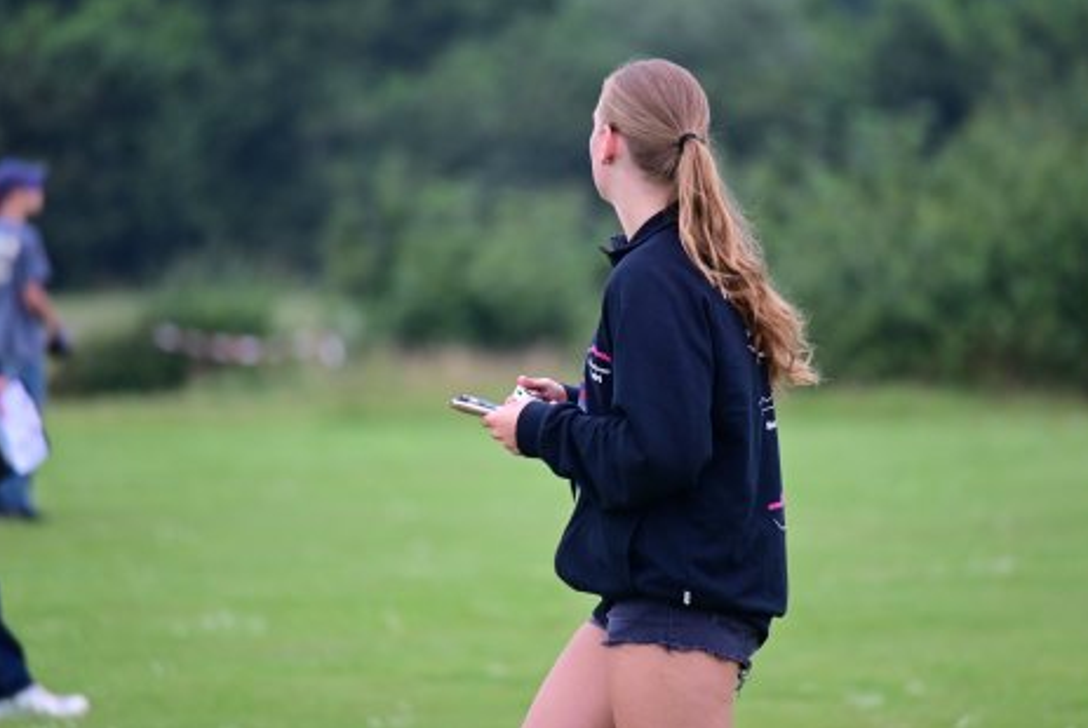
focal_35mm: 429
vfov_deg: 3.2
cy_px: 343
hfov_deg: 4.8
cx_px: 575
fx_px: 12982
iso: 2000
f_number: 6.3
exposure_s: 1/640
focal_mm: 400
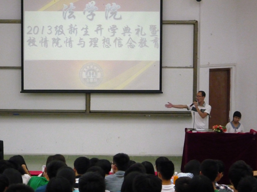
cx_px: 128
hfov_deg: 19.6
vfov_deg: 14.8
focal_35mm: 100
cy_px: 96
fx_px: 742
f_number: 5.7
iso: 800
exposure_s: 1/40
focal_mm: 17.5
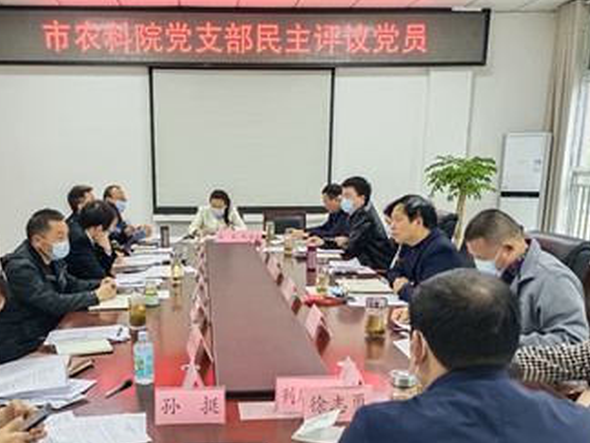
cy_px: 319
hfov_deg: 49.8
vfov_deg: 37.9
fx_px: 631
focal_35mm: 37
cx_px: 233
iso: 3744
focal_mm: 4.71
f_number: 1.89
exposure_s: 1/50
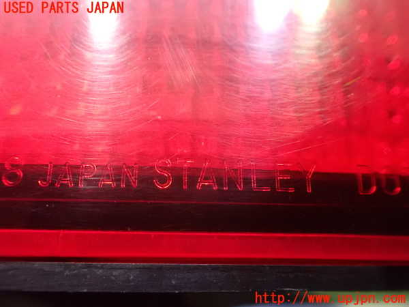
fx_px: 354
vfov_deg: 46.8
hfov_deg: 60.0
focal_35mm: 30
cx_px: 204
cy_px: 154
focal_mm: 5.4
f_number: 2.3
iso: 1600
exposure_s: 1/30
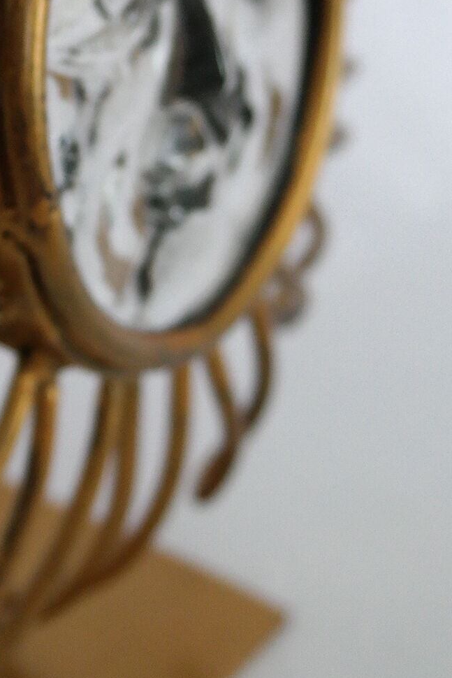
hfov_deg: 14.2
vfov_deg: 21.7
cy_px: 71
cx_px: -163
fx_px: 1732
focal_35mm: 92
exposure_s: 1/50
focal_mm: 20
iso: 800
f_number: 3.5
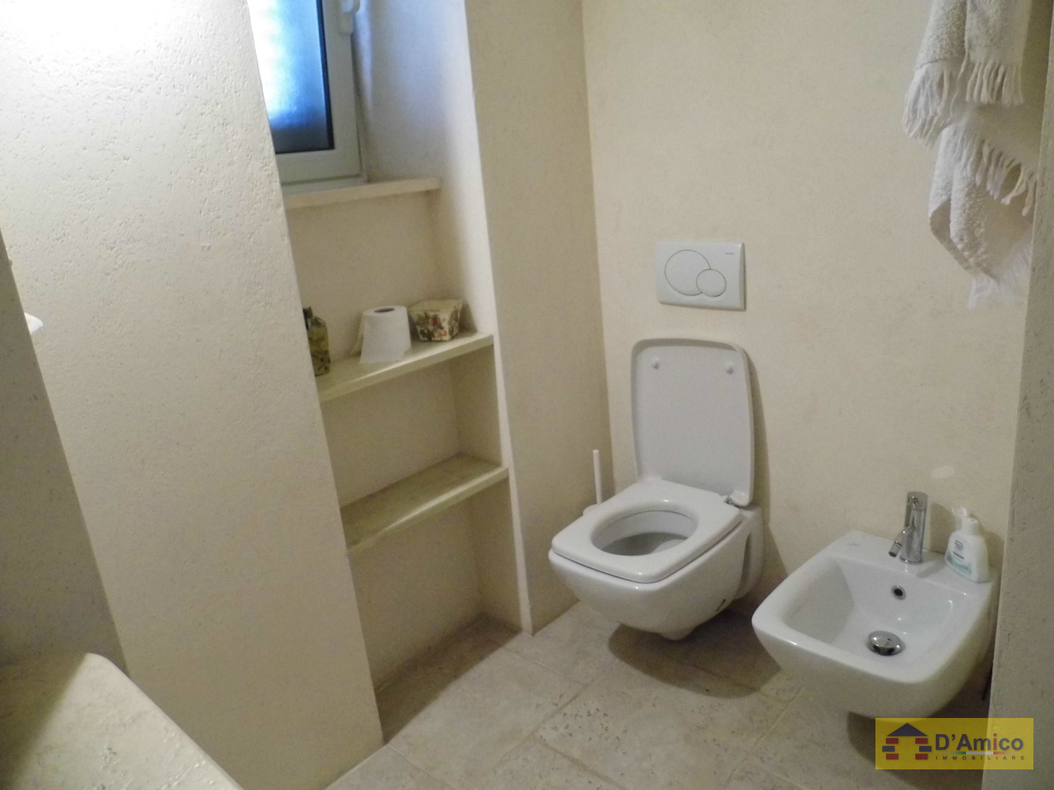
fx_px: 761
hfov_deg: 69.4
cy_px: 395
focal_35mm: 25
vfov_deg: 54.9
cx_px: 527
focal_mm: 4.5
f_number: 3.1
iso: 400
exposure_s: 1/20
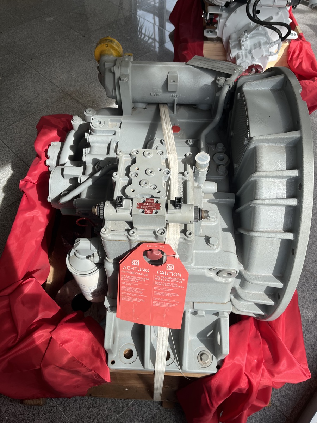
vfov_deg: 67.3
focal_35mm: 26
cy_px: 212
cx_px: 158
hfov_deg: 53.1
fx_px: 317
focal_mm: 5.1
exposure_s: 1/967
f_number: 1.6
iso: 50
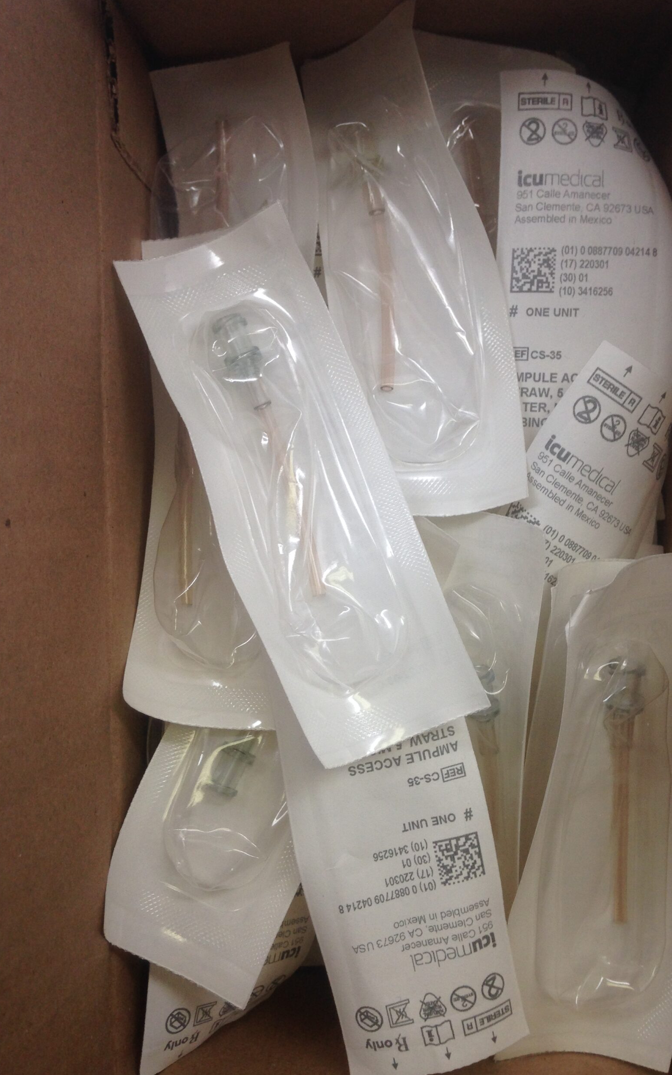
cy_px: 531
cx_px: 389
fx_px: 1055
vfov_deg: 54.0
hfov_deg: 35.3
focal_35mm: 36
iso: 64
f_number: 2.4
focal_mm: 4.12
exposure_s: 1/60
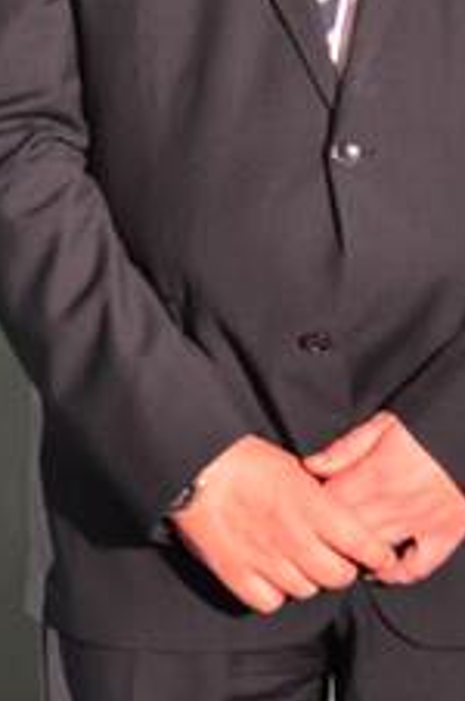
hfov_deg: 4.7
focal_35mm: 292
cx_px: -87
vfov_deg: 7.1
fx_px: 5670
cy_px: 84
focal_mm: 55
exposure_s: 1/25
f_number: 5.6
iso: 1600
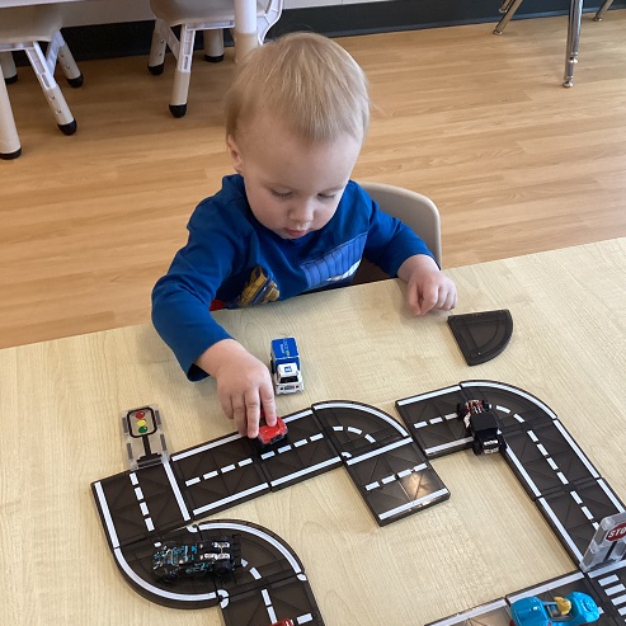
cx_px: 314
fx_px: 757
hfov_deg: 44.9
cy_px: 293
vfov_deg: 44.9
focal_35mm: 37
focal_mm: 3.3
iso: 320
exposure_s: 1/60
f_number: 2.4
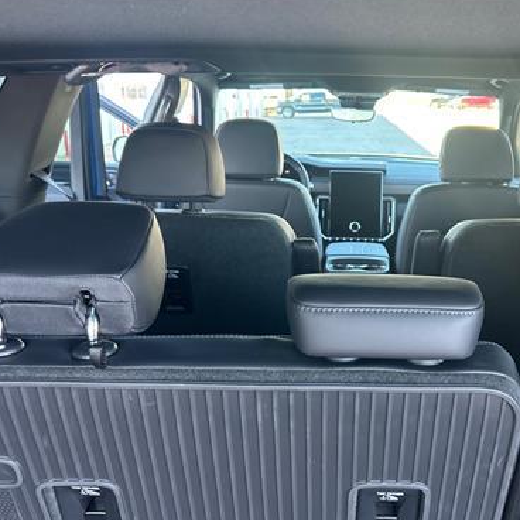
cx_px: 362
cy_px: 252
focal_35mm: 40
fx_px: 680
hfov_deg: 41.1
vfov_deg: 41.9
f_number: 1.5
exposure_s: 1/91
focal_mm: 5.7
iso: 125
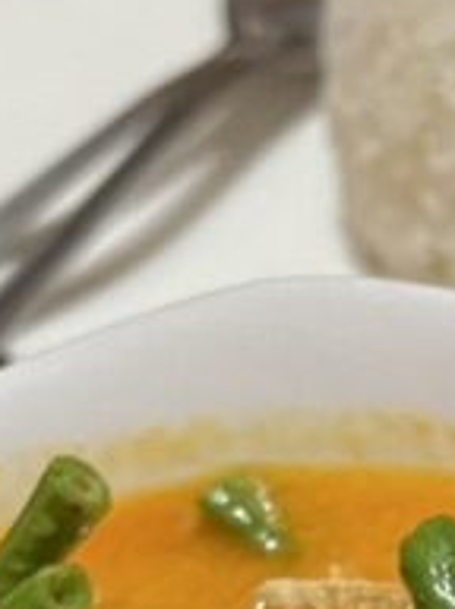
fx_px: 2849
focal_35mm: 162
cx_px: 322
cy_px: 754
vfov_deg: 11.9
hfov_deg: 9.1
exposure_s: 1/50
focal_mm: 5.7
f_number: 1.5
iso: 400
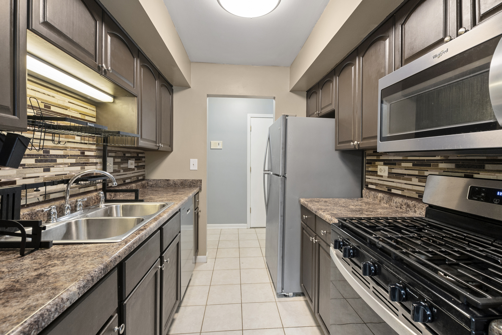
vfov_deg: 77.3
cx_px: 251
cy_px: 168
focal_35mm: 15
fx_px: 209
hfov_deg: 100.4
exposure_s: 1/4
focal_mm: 10
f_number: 8
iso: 250
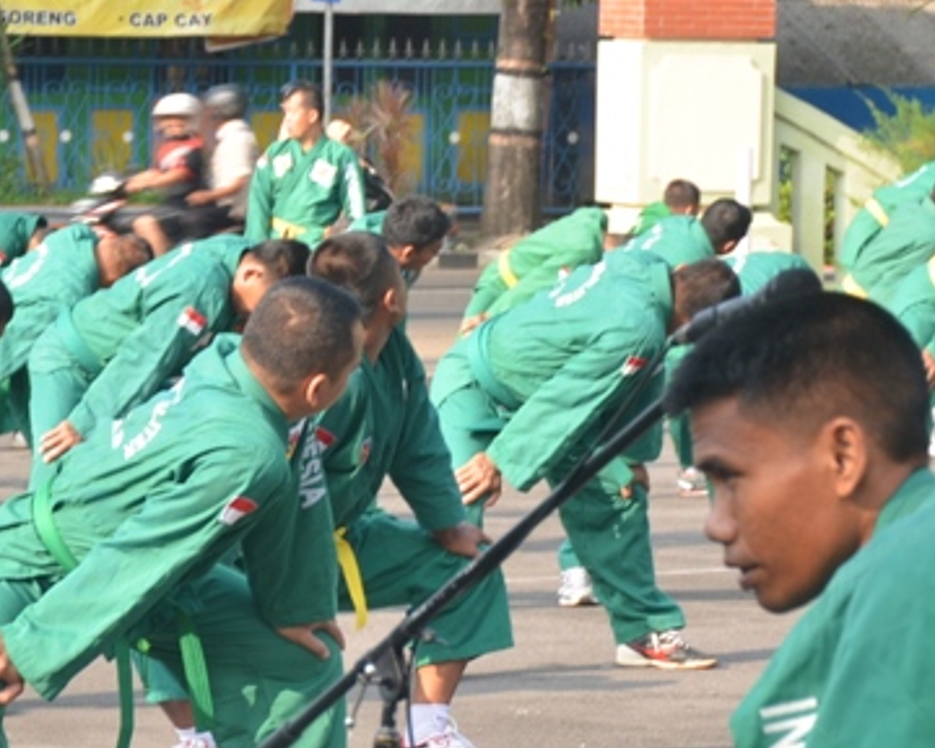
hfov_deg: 7.8
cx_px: 286
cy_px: 860
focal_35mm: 248
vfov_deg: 6.2
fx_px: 6863
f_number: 5.3
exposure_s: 1/100
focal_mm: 62
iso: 100
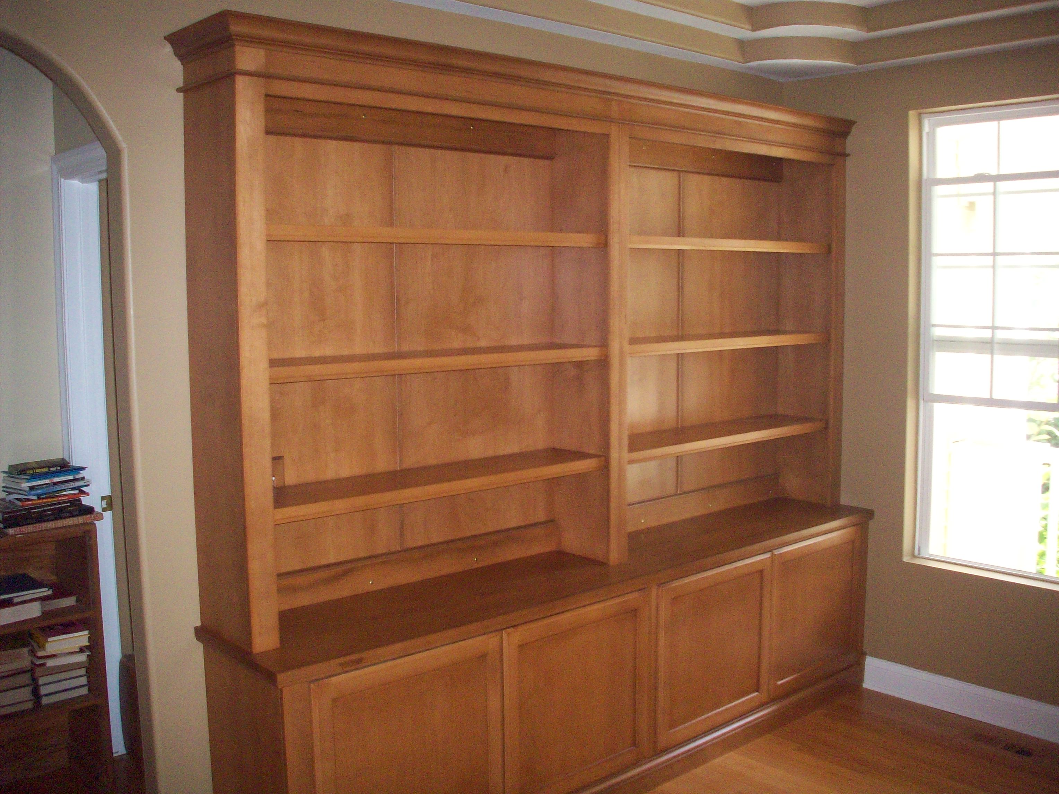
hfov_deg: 50.1
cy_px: 397
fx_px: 1132
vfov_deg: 38.7
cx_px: 530
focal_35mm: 37
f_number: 2.8
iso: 200
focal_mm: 6.2
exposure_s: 1/64
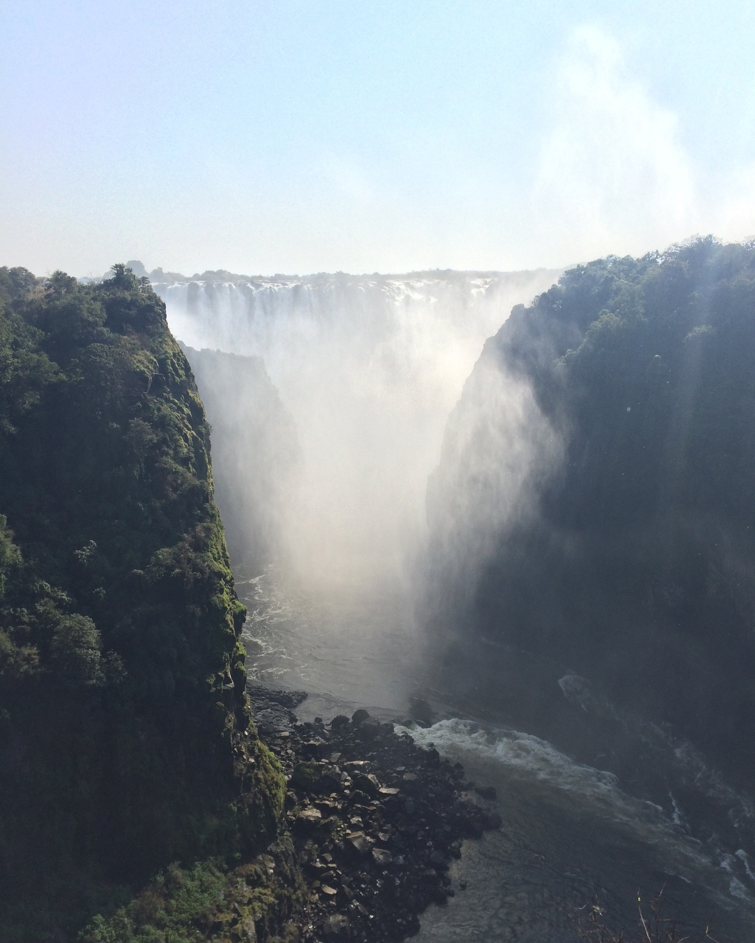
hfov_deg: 47.1
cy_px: 494
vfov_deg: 57.2
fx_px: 866
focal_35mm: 31
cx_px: 381
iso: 32
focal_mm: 4.15
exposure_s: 1/2053
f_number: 2.2
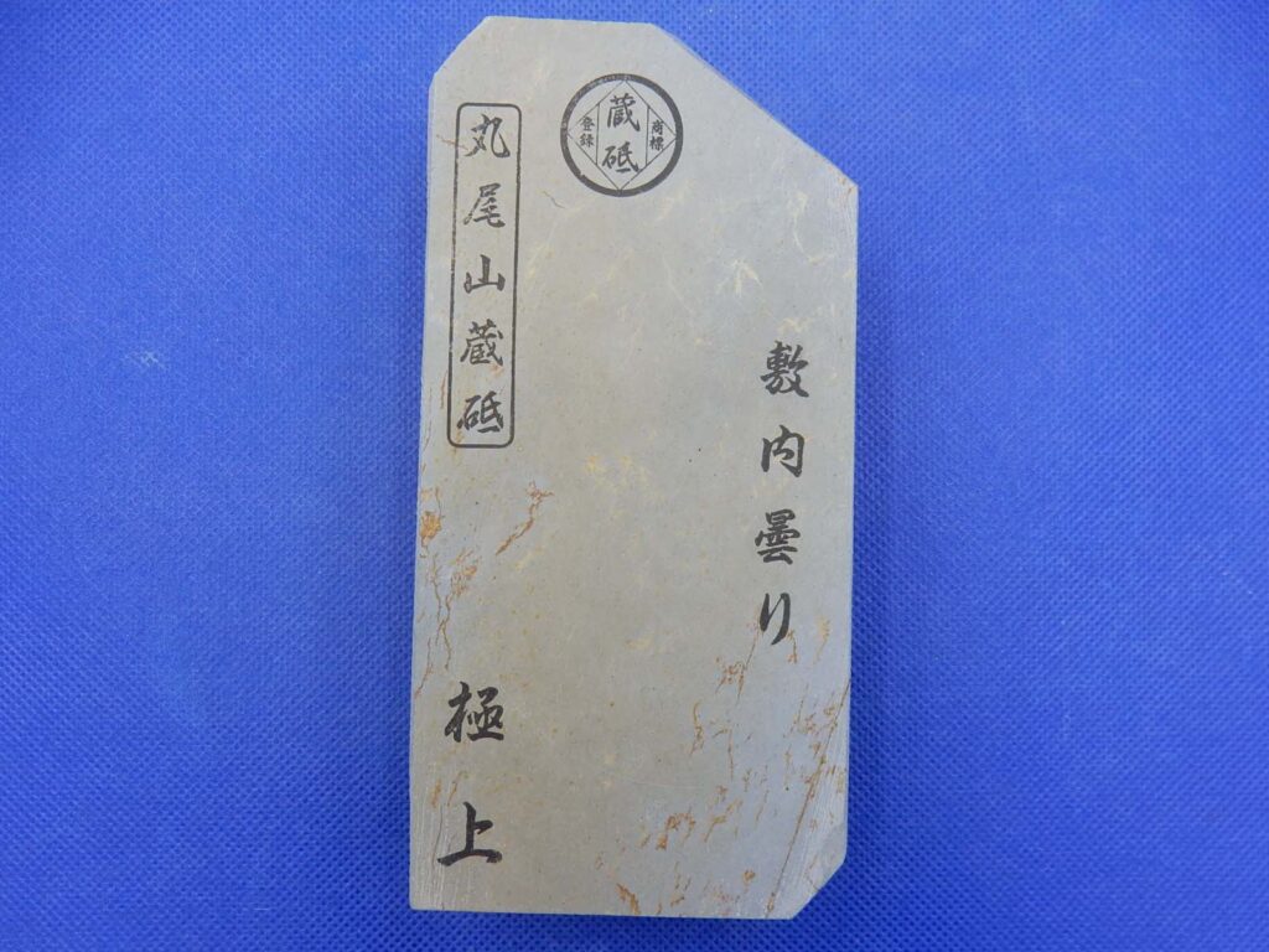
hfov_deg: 69.4
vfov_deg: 54.9
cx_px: 634
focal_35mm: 25
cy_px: 476
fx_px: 916
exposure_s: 1/80
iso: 125
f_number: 3.7
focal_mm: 4.5
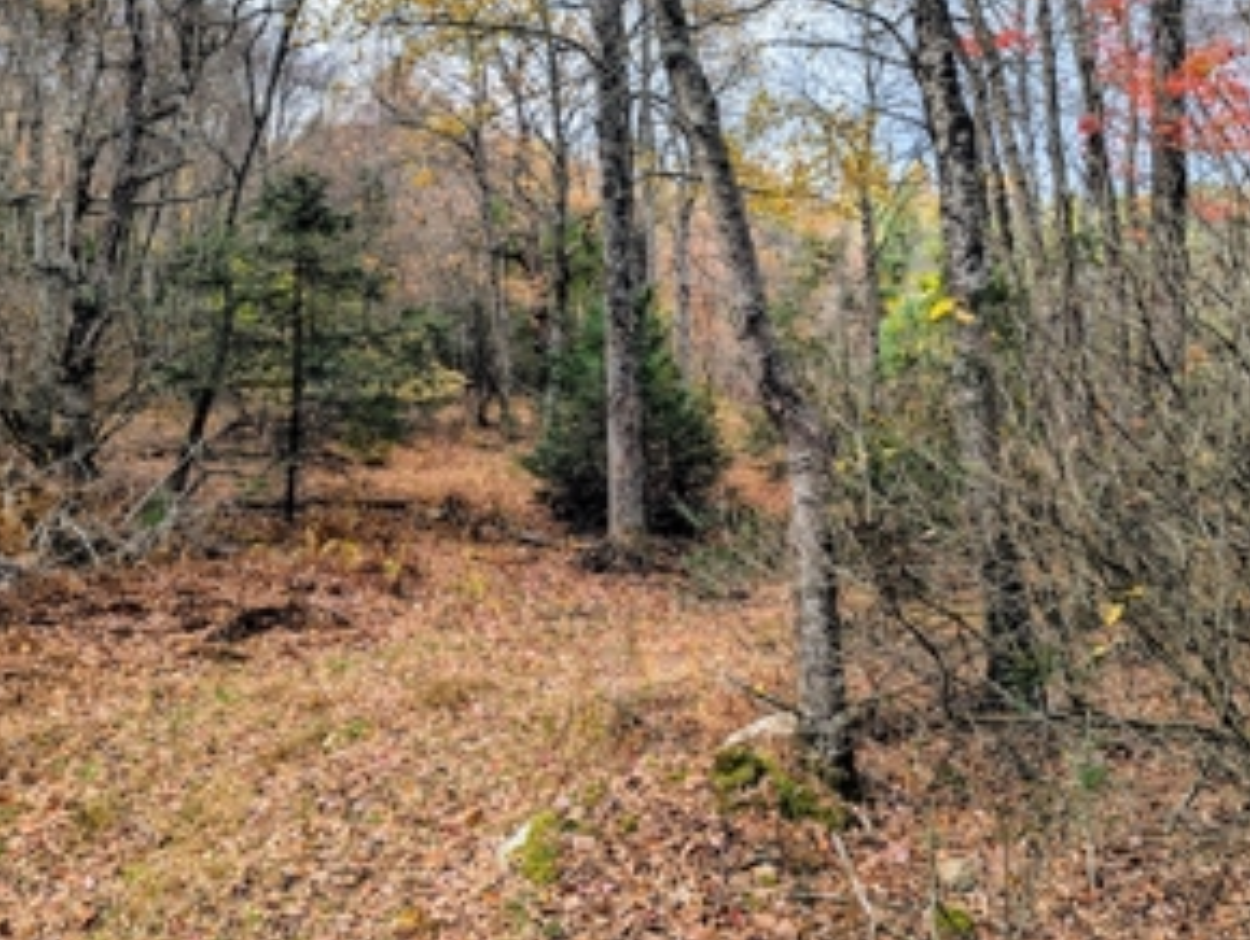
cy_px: 375
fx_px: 1193
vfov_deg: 42.8
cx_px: 679
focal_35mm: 33
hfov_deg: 55.2
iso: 37
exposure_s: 1/712
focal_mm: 6.81
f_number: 1.85
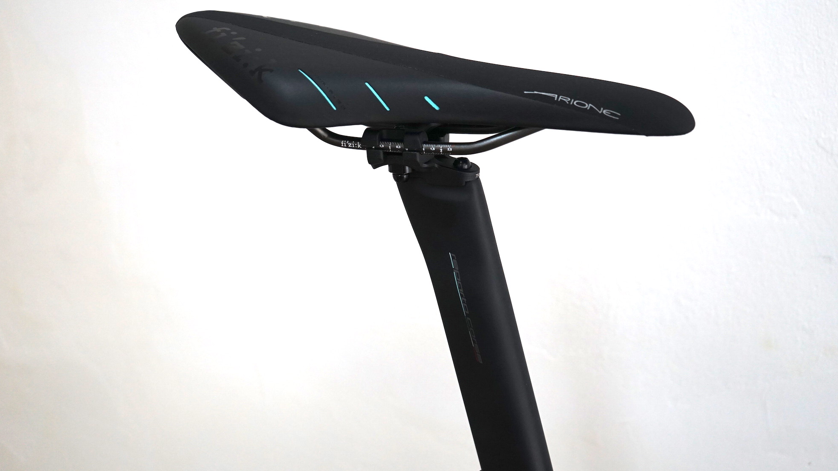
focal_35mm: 52
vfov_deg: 23.1
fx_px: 1156
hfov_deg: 39.9
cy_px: 227
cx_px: 419
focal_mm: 49
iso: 1000
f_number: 4.5
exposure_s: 1/160
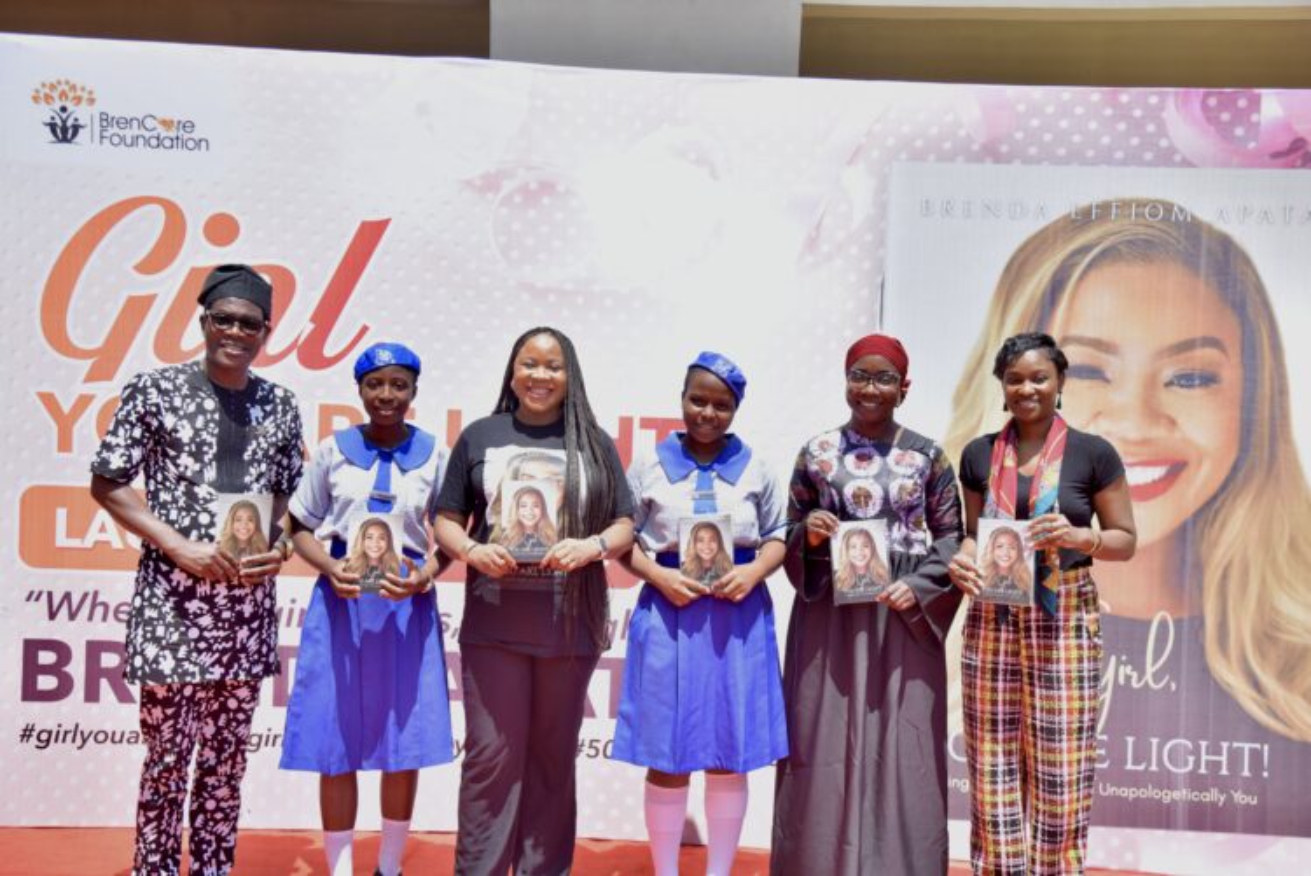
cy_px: 438
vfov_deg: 29.3
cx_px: 656
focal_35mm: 46
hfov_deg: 42.7
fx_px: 1676
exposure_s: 1/800
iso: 400
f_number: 5.6
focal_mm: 46
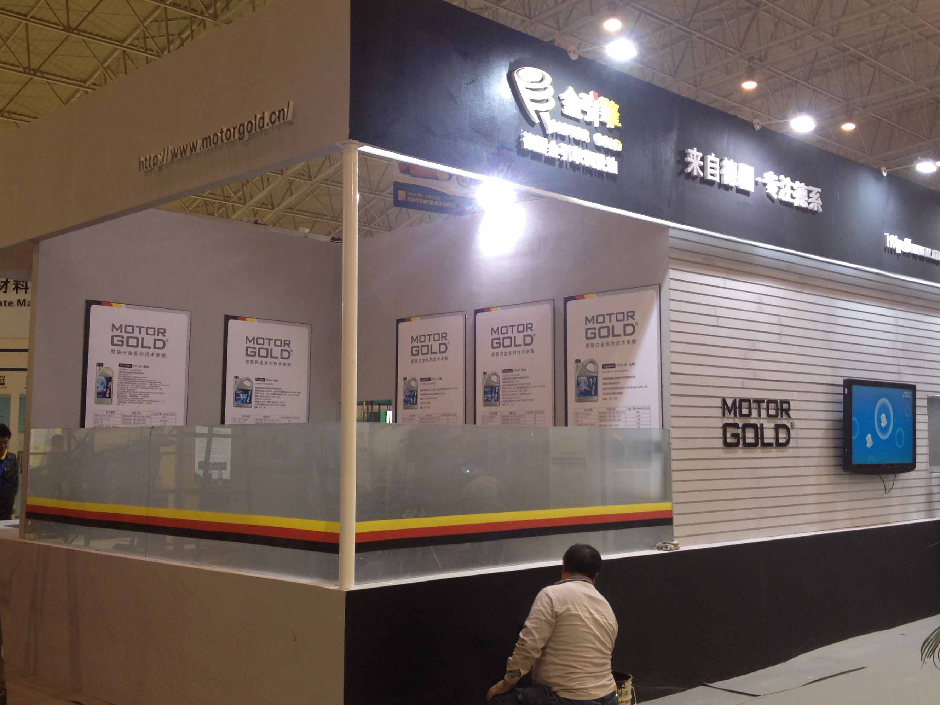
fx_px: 1168
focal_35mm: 43
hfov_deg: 43.8
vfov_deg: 33.6
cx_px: 502
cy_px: 337
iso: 64
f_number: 2.4
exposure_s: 1/20
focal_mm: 4.28
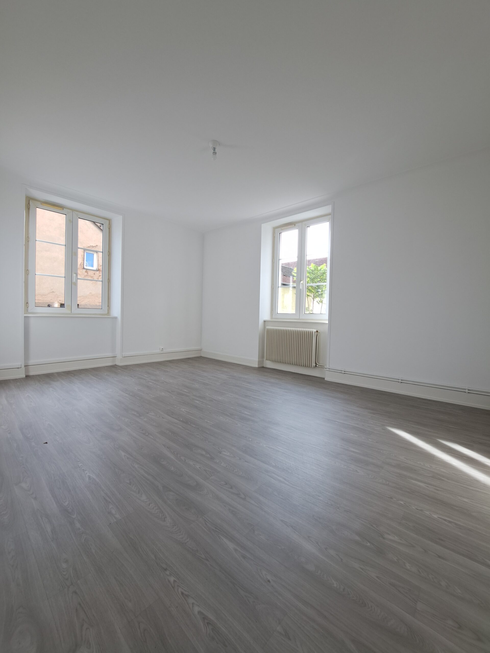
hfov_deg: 89.9
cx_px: 245
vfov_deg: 106.2
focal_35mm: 13
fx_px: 245
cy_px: 326
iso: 50
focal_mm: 1.74
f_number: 2.2
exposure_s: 1/100
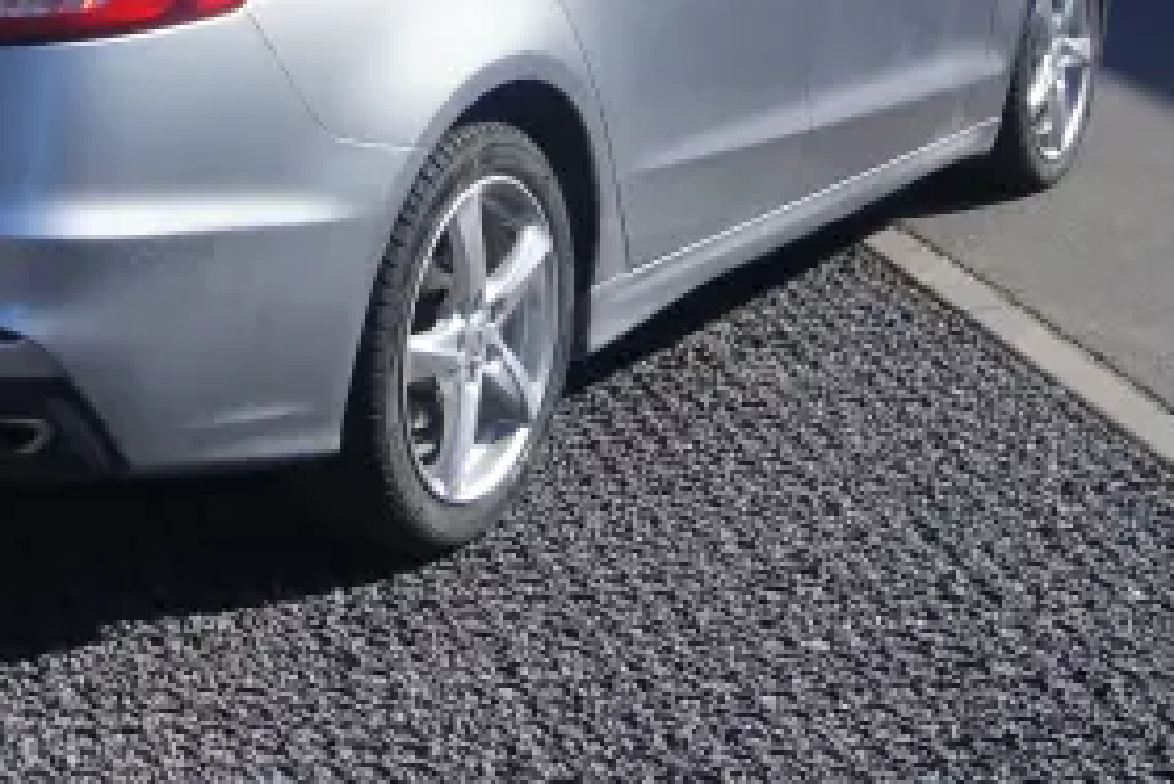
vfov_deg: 15.1
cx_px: 147
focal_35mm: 89
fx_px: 2904
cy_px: 21
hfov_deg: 22.4
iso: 100
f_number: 13
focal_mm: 26
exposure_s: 1/100
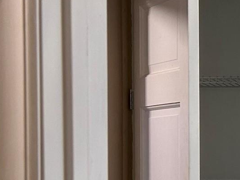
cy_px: 189
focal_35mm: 100
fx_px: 693
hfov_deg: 16.6
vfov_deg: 14.5
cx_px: 422
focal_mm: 5.7
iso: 125
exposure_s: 1/60
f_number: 1.5
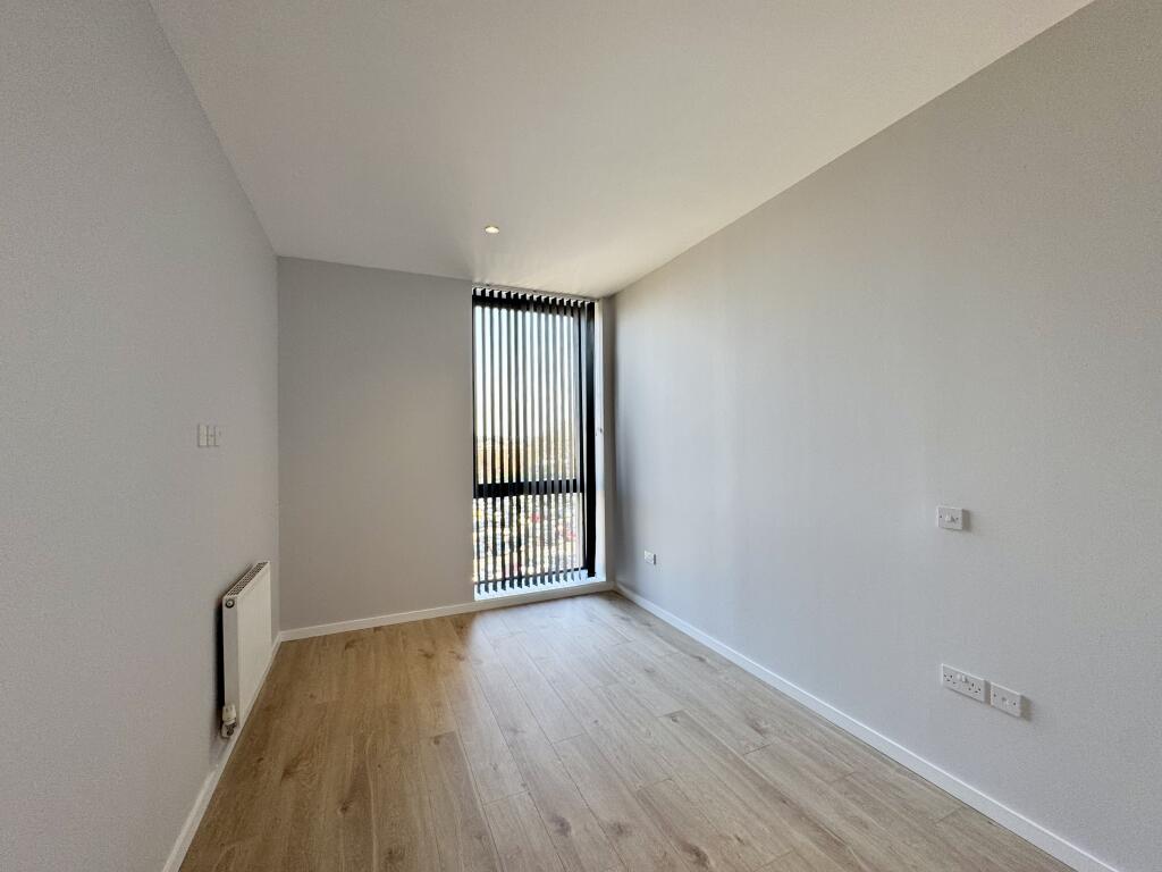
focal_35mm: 14
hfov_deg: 102.1
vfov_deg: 85.7
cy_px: 436
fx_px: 470
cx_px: 581
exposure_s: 1/100
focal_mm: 2.22
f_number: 2.2
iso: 100
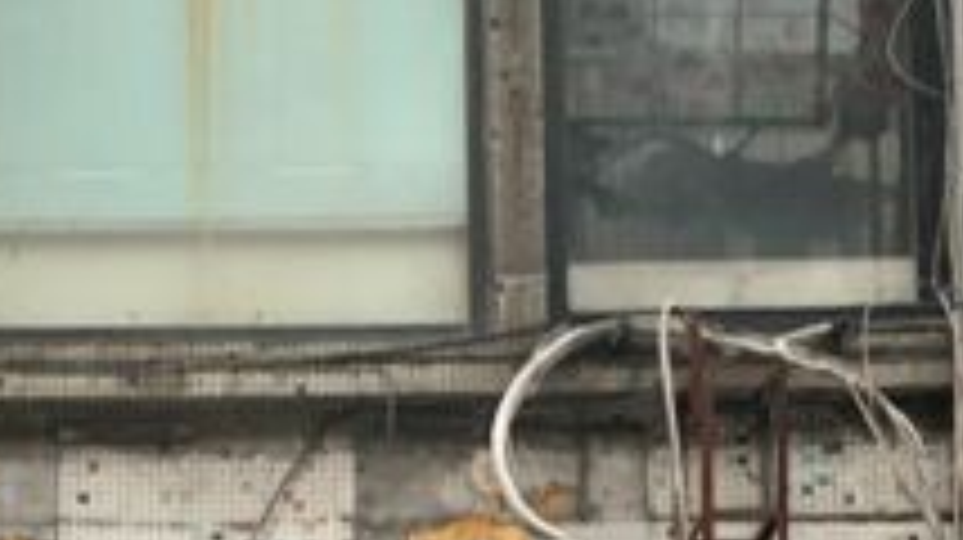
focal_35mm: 127
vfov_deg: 9.2
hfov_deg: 16.8
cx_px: 184
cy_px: 882
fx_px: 3241
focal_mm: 4.25
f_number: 1.8
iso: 200
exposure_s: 1/60
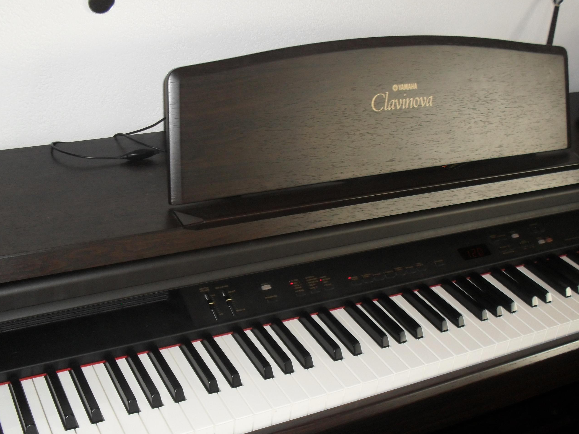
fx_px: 753
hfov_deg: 42.0
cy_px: 259
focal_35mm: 45
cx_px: 320
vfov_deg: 32.1
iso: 200
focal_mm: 6.3
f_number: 3.2
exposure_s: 1/45
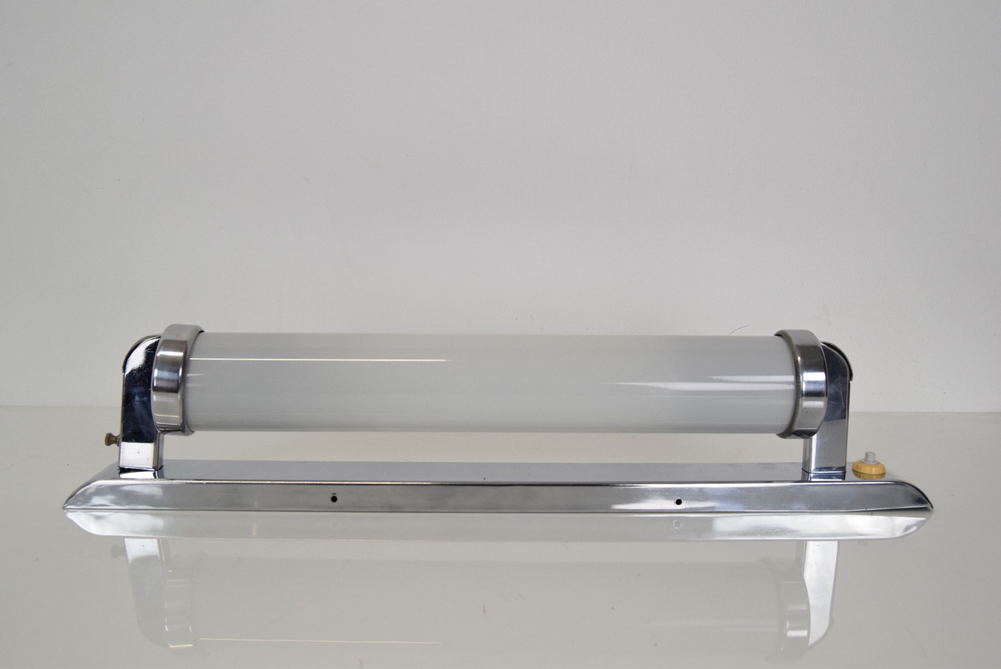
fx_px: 918
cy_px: 334
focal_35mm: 33
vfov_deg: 40.0
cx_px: 500
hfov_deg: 57.2
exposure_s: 1/200
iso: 1600
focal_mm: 22
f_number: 7.1
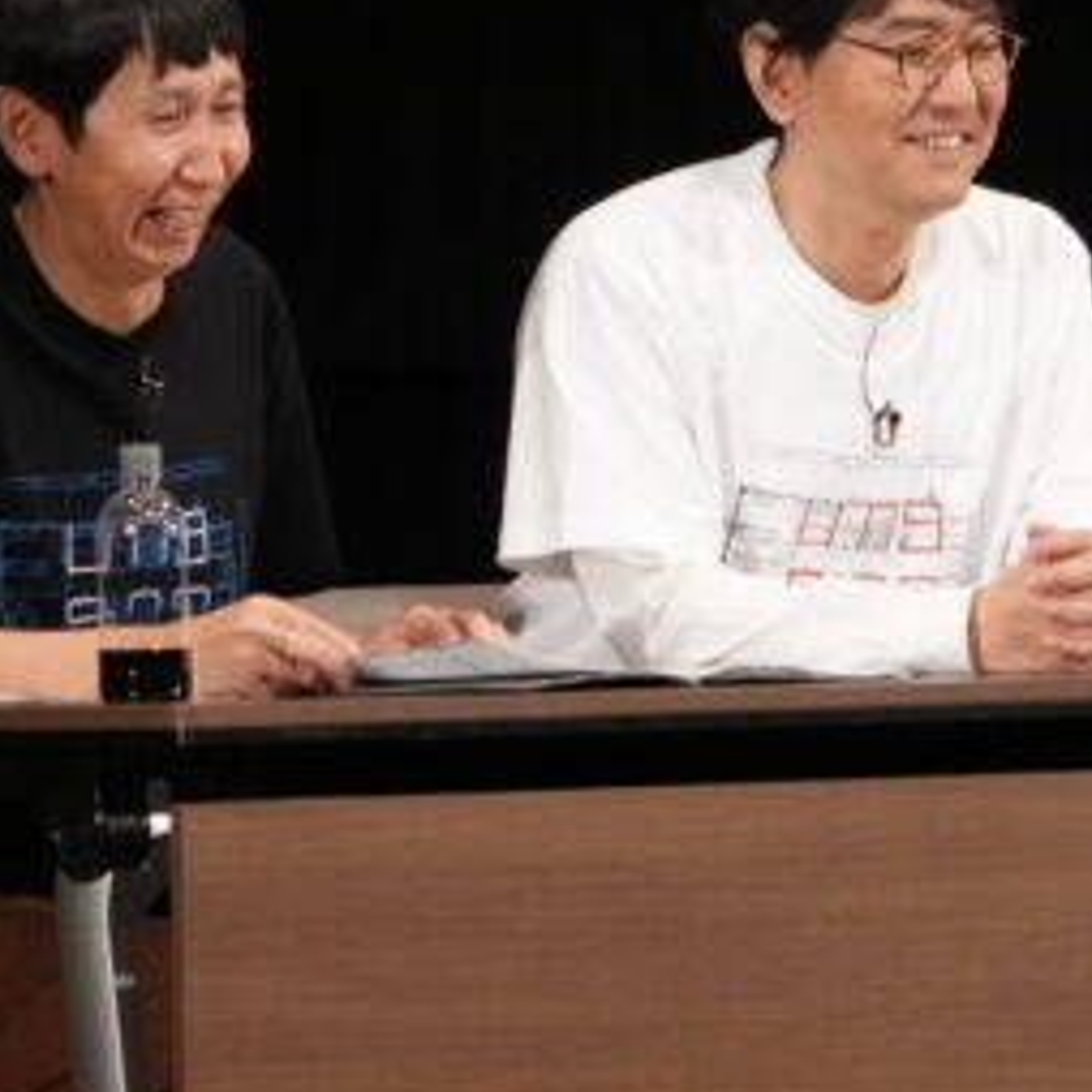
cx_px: 903
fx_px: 27482
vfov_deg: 2.3
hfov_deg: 2.3
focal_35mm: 770
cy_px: 578
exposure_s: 1/200
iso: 4000
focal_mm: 226
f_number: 6.3
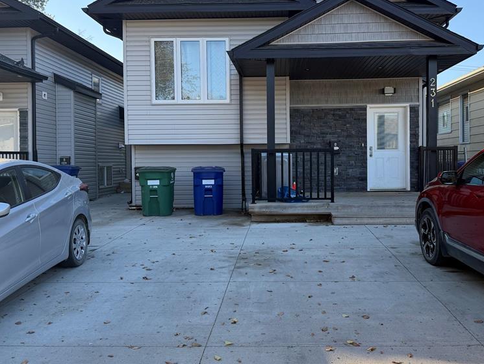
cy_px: 166
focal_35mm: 33
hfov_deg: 55.2
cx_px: 270
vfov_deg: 42.9
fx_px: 461
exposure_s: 1/1018
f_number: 1.78
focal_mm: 6.76
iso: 100
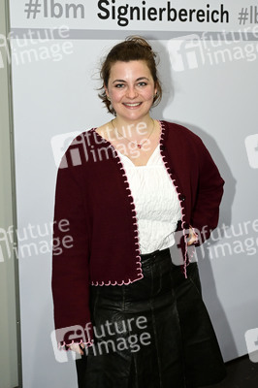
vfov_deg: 47.4
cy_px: 194
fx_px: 441
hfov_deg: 32.6
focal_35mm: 41
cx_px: 129
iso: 1600
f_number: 5
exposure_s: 1/200
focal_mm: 41
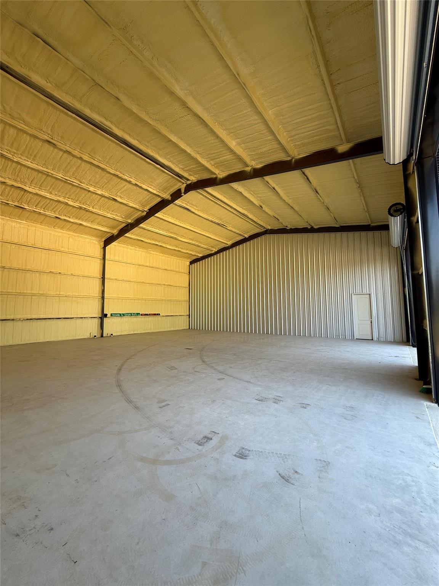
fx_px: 237
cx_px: 220
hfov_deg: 85.7
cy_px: 293
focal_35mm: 14
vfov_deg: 102.1
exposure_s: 1/127
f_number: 2.2
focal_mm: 2.22
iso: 50
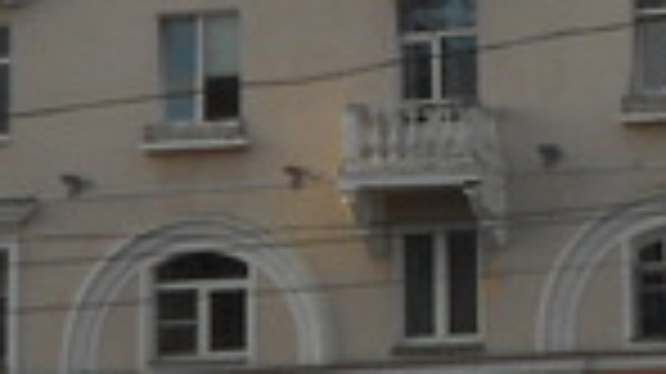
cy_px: -331
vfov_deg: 4.5
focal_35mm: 269
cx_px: 770
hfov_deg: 8.0
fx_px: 4747
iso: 80
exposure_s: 1/400
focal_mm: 7.7
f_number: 4.2
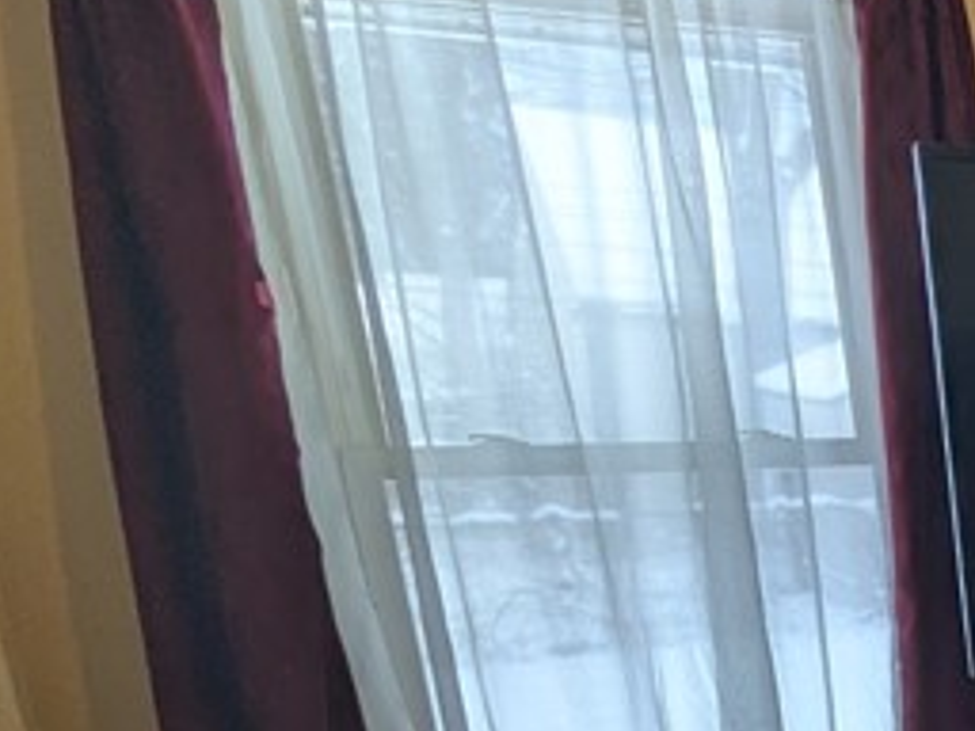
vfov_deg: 21.4
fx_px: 1803
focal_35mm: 64
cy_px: 857
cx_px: 1870
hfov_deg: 19.6
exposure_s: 1/120
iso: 42
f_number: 2.2
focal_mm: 2.35
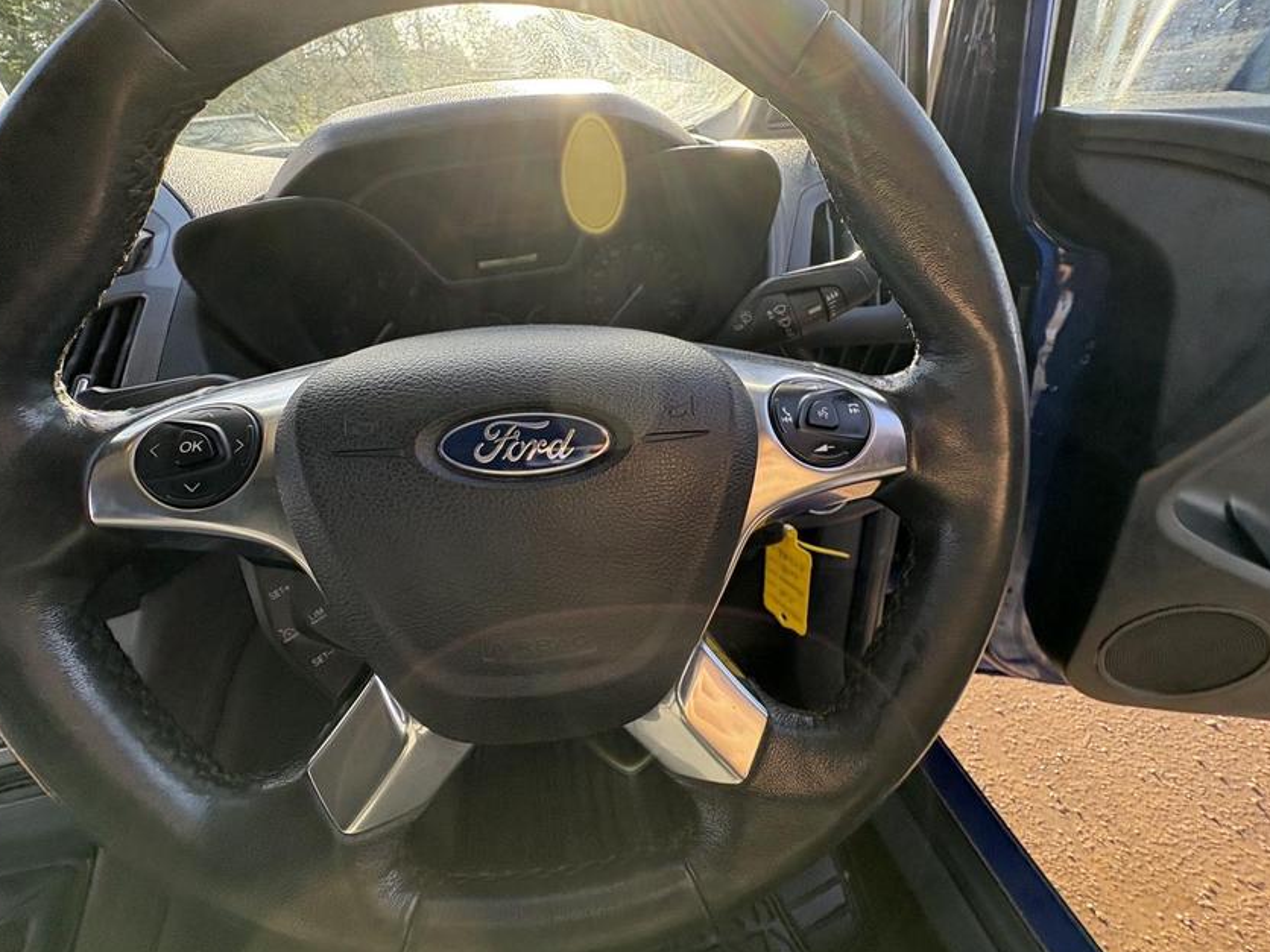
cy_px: 457
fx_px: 550
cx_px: 609
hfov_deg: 98.1
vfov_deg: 81.7
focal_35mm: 15
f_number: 2.2
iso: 100
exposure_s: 1/137
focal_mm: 2.22
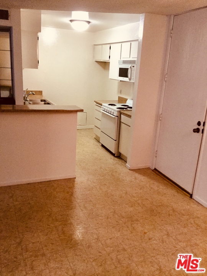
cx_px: 104
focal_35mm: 31
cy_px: 138
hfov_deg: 45.4
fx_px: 247
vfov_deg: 58.4
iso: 125
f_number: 2.4
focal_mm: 3.3
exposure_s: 1/30
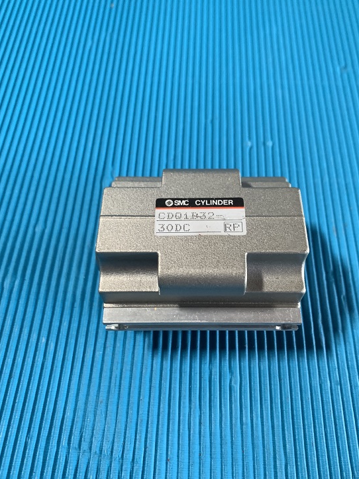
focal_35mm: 29
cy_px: 241
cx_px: 198
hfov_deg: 48.1
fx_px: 401
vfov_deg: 61.7
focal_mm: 4.25
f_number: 1.8
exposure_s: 1/60
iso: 250
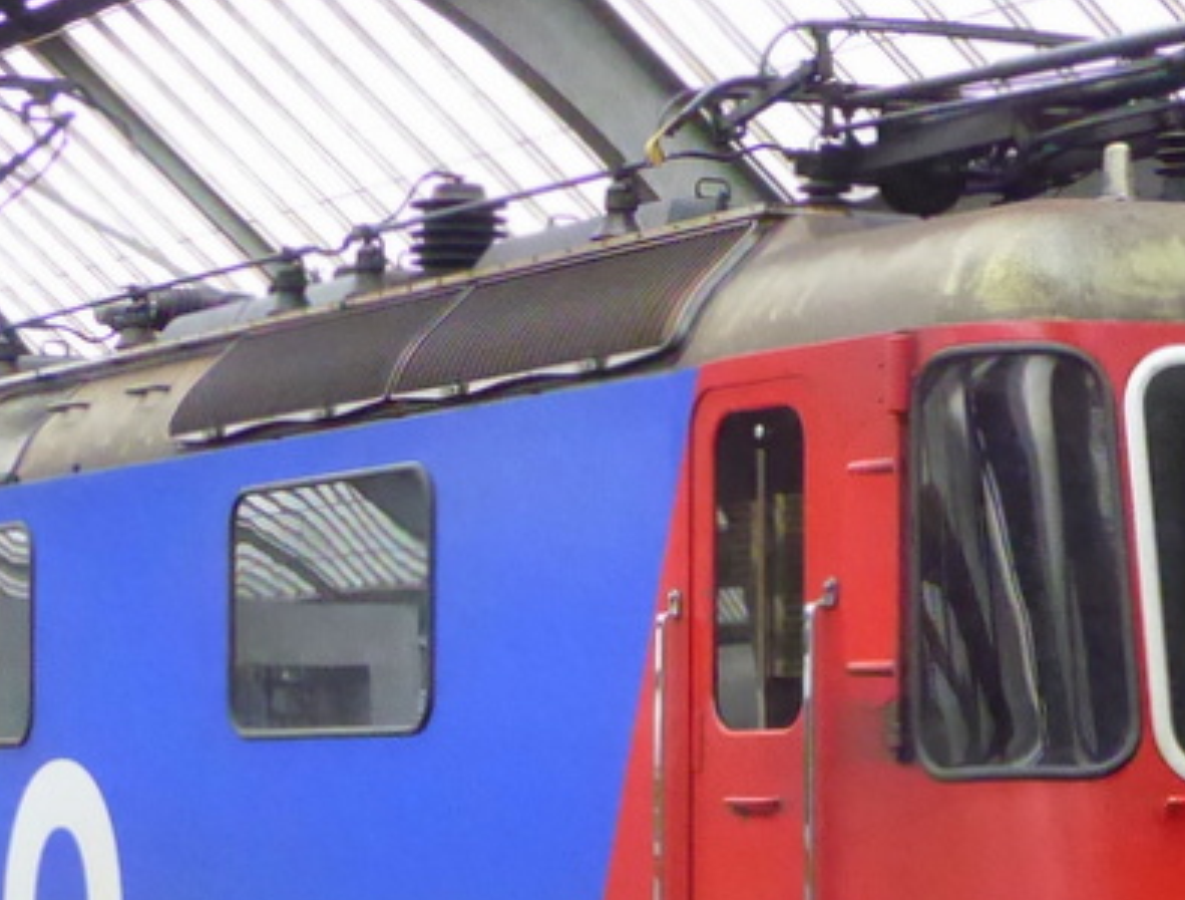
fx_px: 4401
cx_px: 779
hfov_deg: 15.3
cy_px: 774
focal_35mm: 128
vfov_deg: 11.6
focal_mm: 7.2
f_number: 3.8
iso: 1250
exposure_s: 1/250
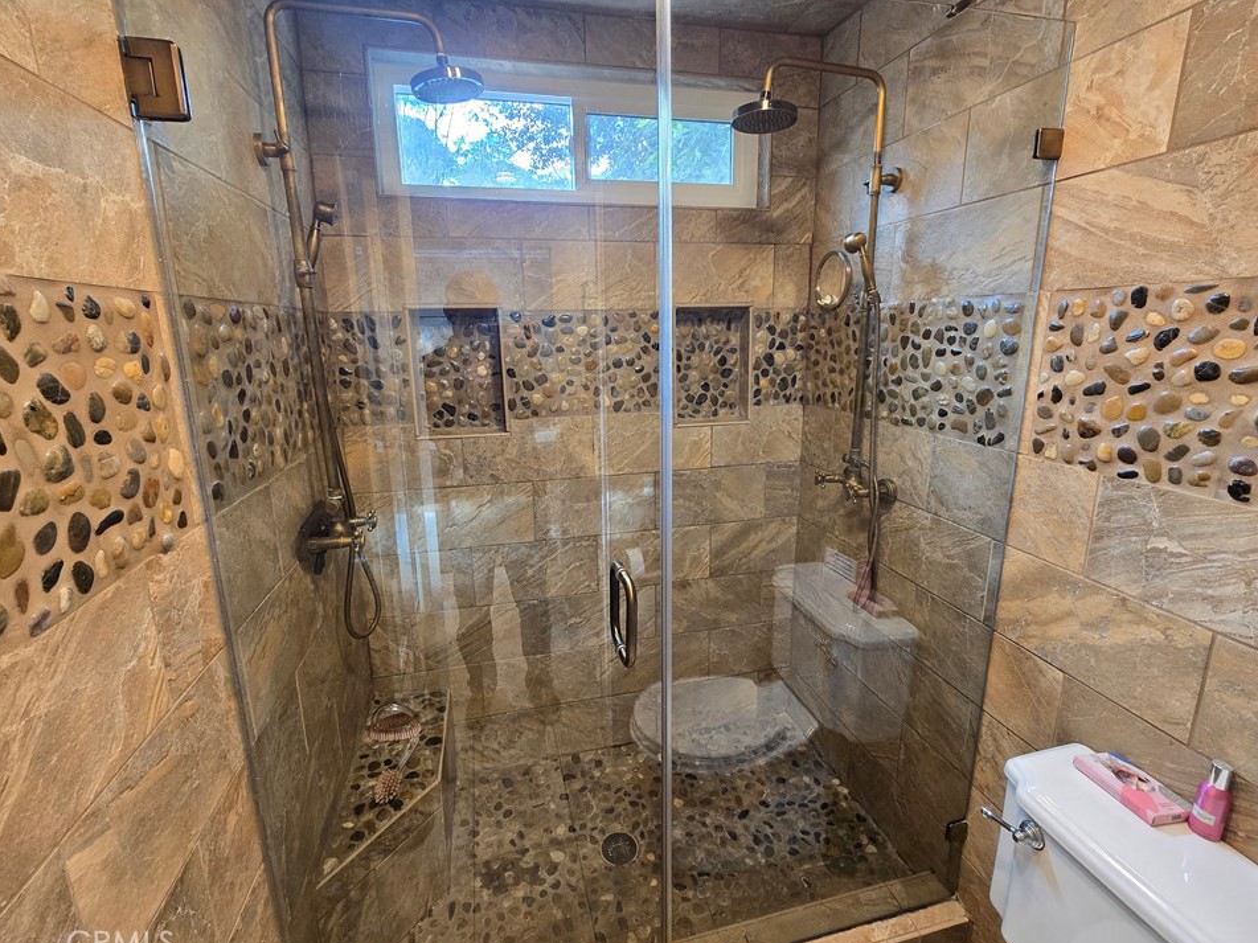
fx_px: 509
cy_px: 454
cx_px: 623
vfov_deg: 85.6
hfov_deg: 102.1
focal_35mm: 14
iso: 250
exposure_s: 1/60
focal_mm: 2.2
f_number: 2.2
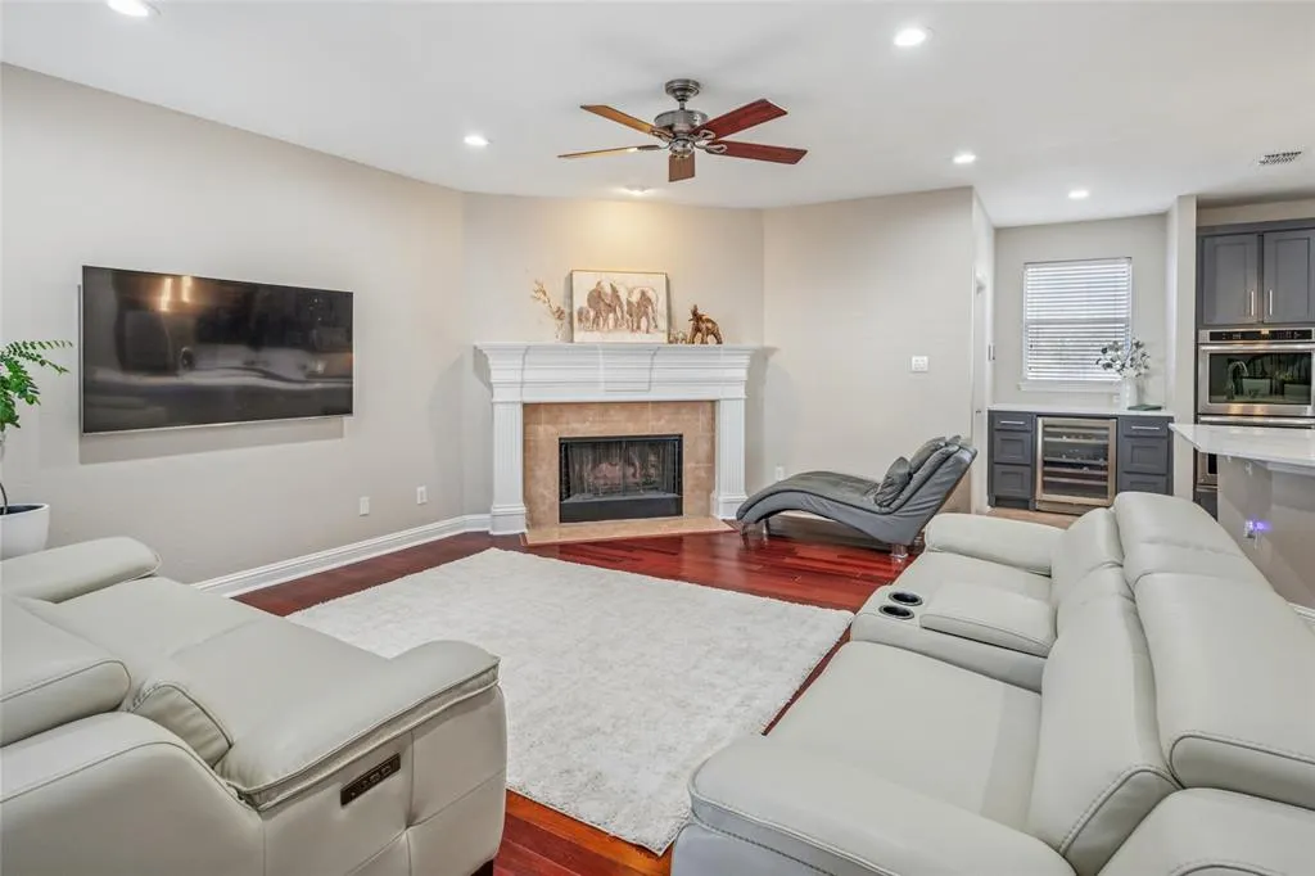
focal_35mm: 18
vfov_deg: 68.8
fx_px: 639
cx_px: 658
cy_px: 438
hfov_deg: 91.6
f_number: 8
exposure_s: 1/3.33
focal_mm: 17.5
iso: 250
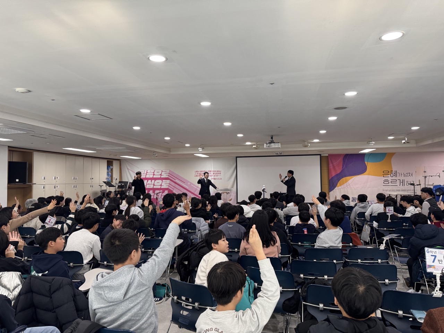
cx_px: 222
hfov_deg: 71.6
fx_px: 308
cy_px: 166
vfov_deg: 56.8
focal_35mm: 24
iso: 160
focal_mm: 6.76
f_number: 1.78
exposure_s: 1/120
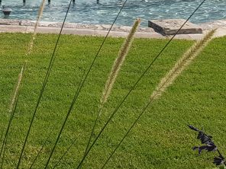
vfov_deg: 15.3
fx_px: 588
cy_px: -75
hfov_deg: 20.8
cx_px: -18
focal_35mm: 90
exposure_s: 1/2728
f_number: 1.7
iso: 40
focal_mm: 4.2
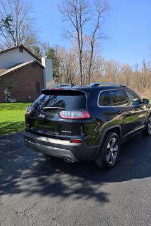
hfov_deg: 51.0
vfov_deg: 71.5
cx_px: 88
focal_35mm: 25
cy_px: 116
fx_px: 157
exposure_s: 1/333
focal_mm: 6.3
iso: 12
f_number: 1.7
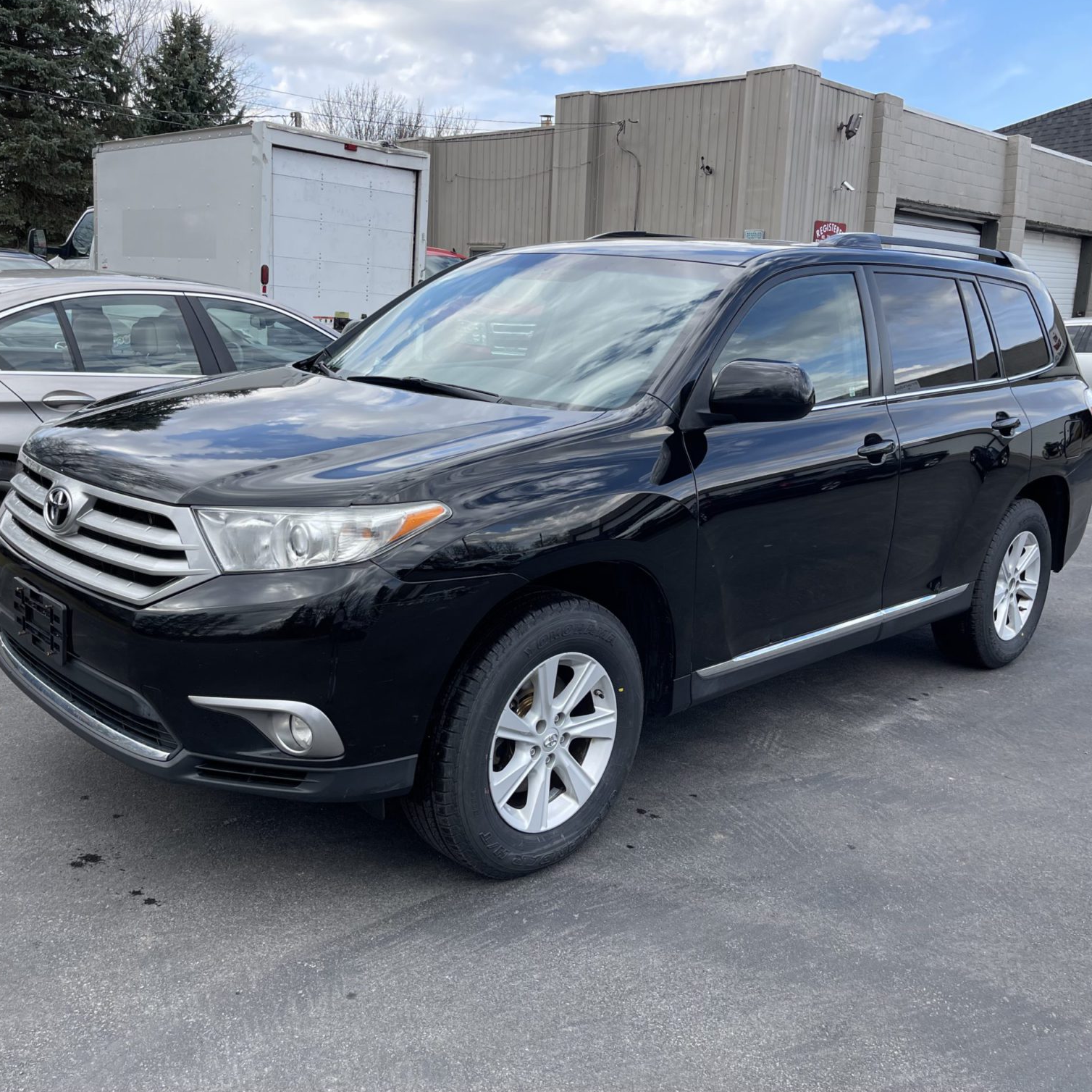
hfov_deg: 54.0
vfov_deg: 54.0
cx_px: 506
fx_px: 1071
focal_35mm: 30
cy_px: 541
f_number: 1.6
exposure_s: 1/813
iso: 32
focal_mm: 5.1
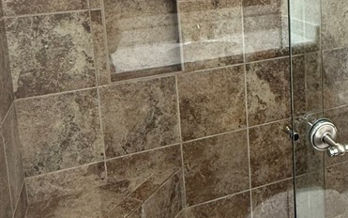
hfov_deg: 46.7
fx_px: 389
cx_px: 255
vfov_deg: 29.3
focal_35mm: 41
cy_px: 2
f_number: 2.2
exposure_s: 1/120
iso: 250
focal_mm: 2.22
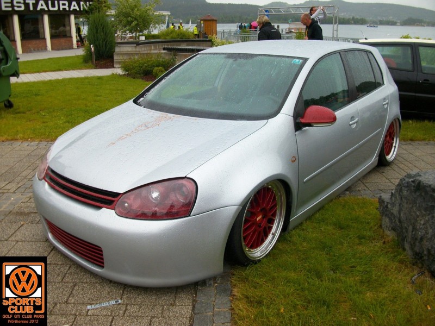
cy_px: 163
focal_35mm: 34
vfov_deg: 41.8
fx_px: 427
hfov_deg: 54.0
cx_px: 218
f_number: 2.9
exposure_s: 1/215
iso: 80
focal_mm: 5.7
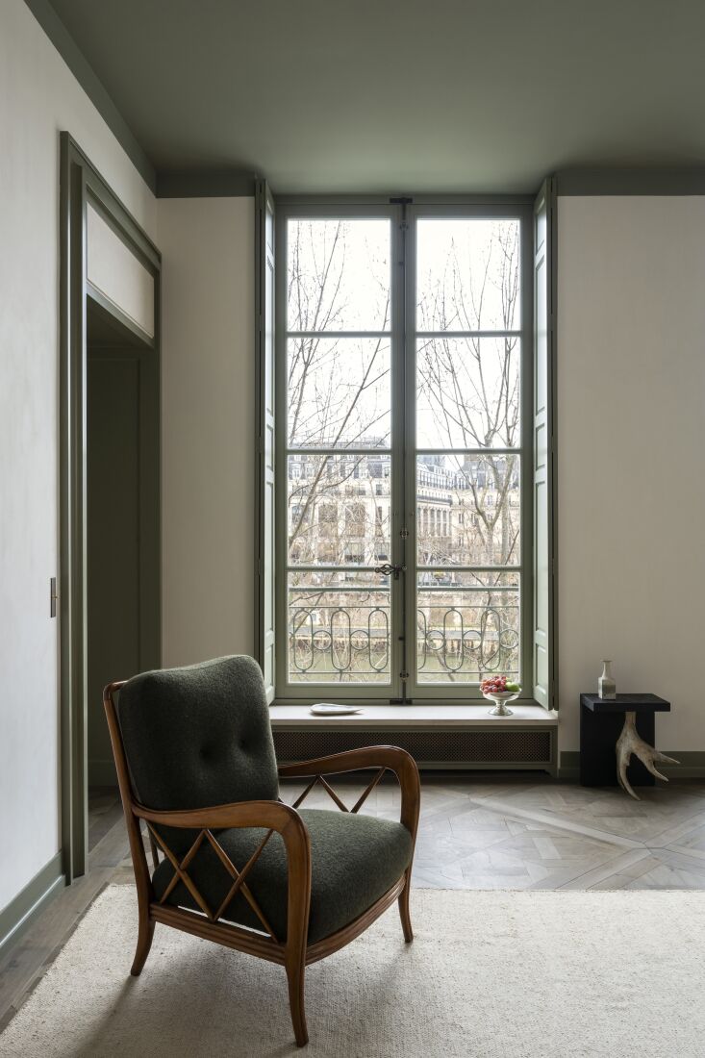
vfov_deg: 67.4
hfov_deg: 47.9
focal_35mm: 27
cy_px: 529
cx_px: 352
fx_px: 793
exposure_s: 1.3
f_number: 11
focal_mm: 27
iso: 200
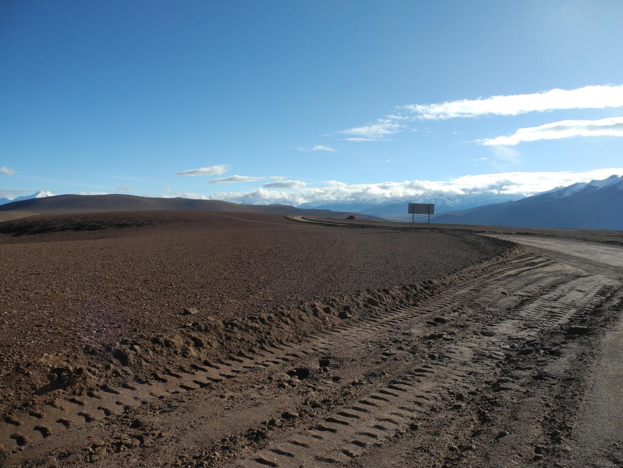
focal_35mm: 28
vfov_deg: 49.7
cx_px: 312
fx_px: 504
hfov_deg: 63.4
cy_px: 234
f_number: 4.5
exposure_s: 1/800
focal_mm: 6
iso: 100
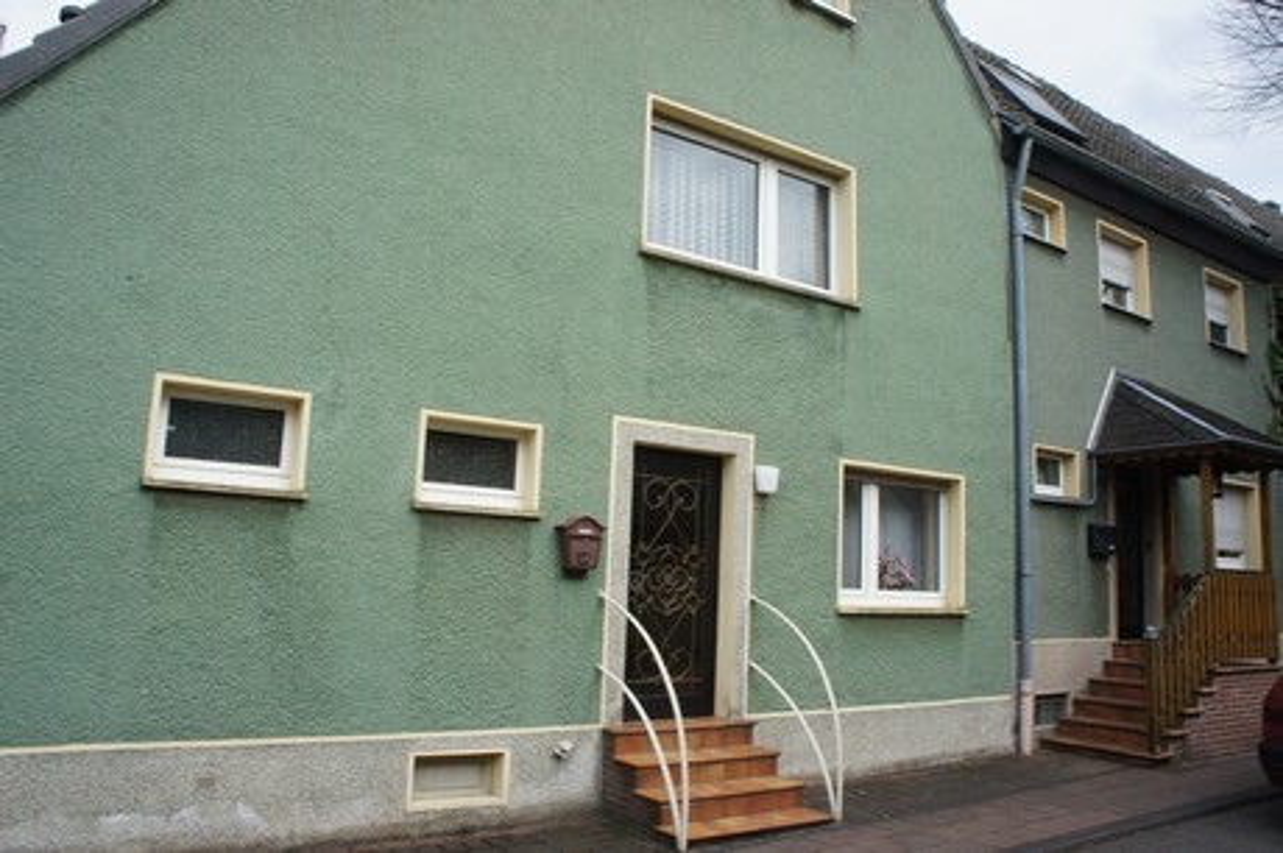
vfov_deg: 47.9
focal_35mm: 27
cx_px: 642
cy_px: 426
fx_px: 962
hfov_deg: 67.4
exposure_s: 1/250
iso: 640
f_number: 11
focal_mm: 18
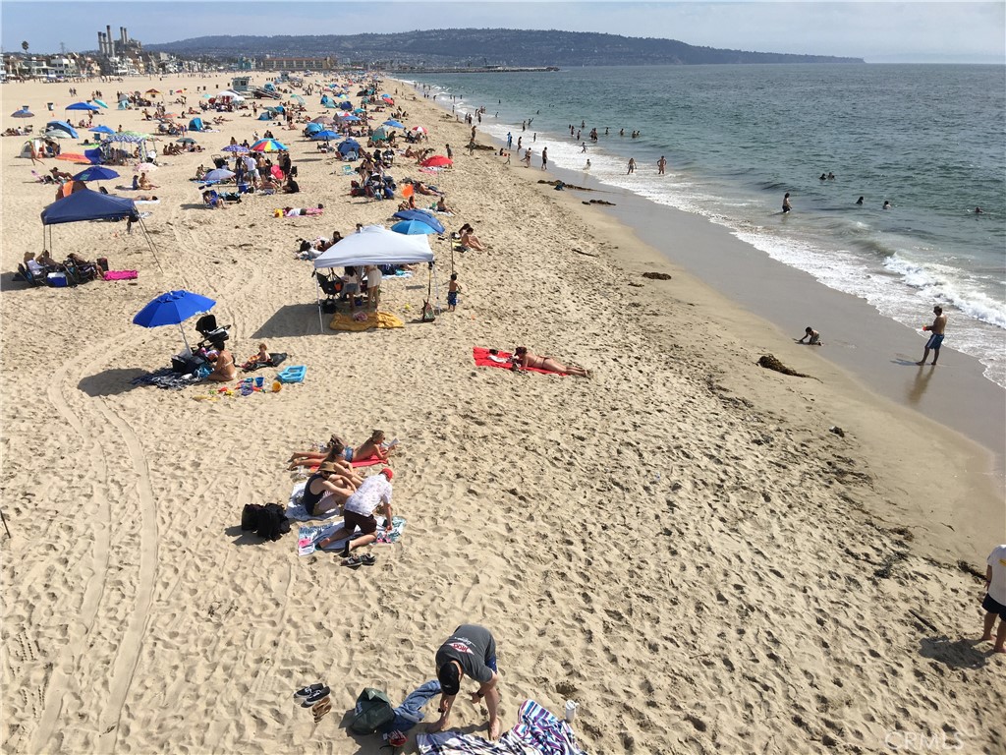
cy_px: 378
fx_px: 843
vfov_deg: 48.2
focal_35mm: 29
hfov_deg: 61.7
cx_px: 503
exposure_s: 1/2959
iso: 25
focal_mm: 4.15
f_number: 2.2
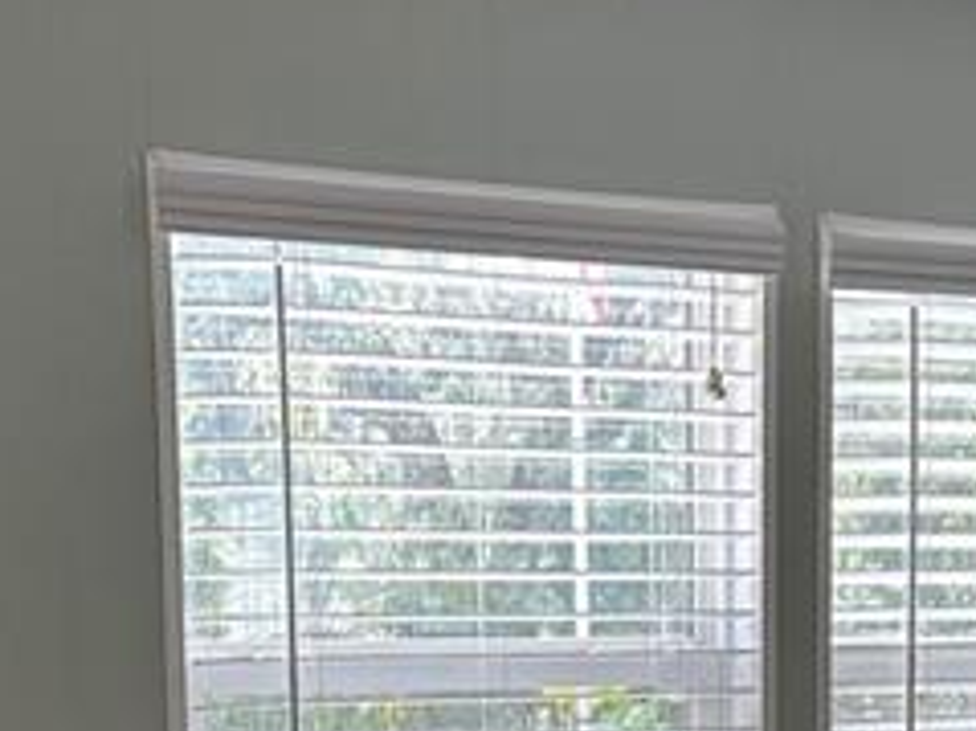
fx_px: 2903
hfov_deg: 19.0
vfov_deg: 13.7
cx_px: 641
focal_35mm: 103
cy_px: 992
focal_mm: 6.86
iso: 100
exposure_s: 1/120
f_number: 1.78
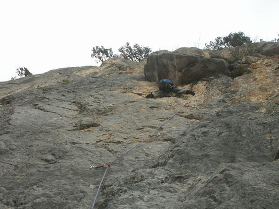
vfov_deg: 34.3
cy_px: 106
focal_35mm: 42
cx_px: 145
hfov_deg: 44.8
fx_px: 339
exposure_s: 1/125
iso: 50
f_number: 3.5
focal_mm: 7.7
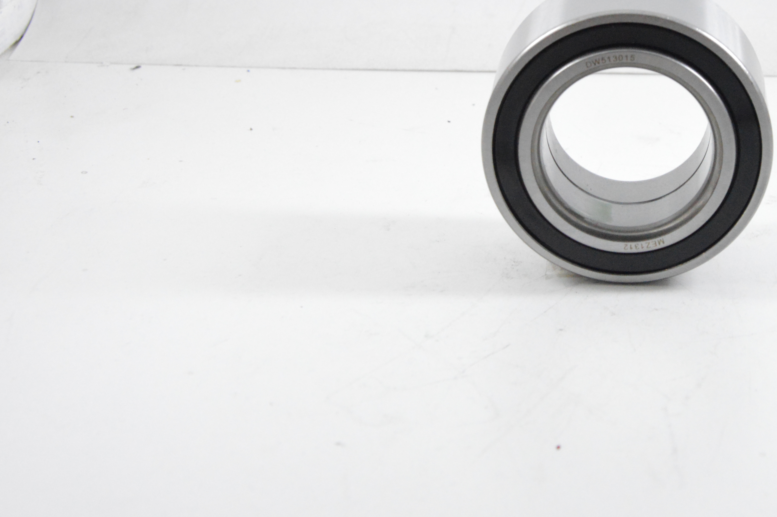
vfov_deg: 16.0
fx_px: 1833
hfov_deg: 23.6
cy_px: 121
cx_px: 613
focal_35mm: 85
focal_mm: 32
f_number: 7.1
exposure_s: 1/100
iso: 3200
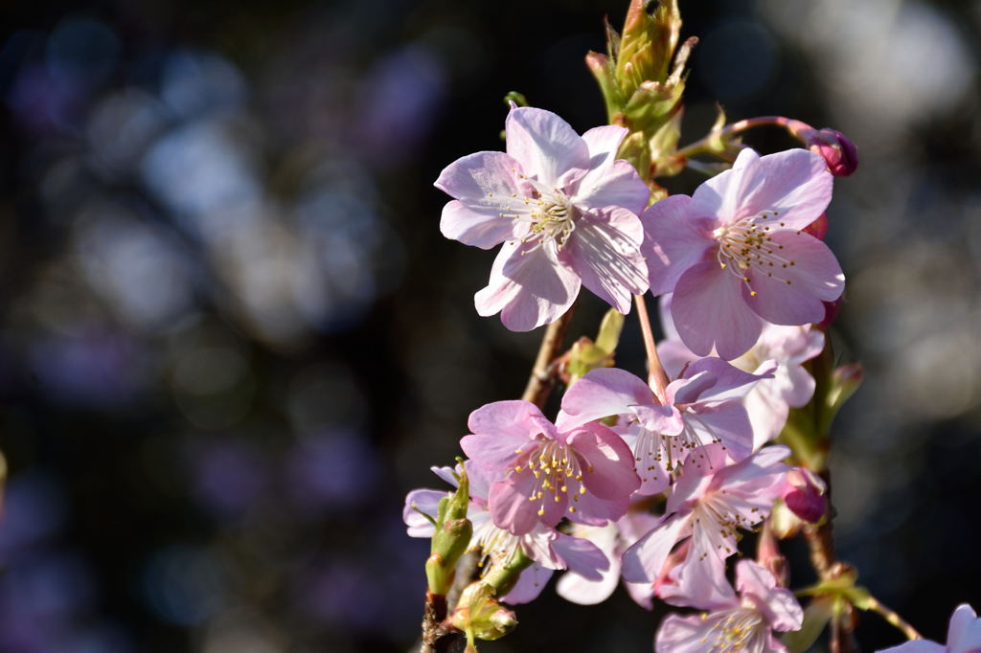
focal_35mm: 210
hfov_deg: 9.8
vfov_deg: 6.5
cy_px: 326
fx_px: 5720
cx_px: 490
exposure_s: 1/80
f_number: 8
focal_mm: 140
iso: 100
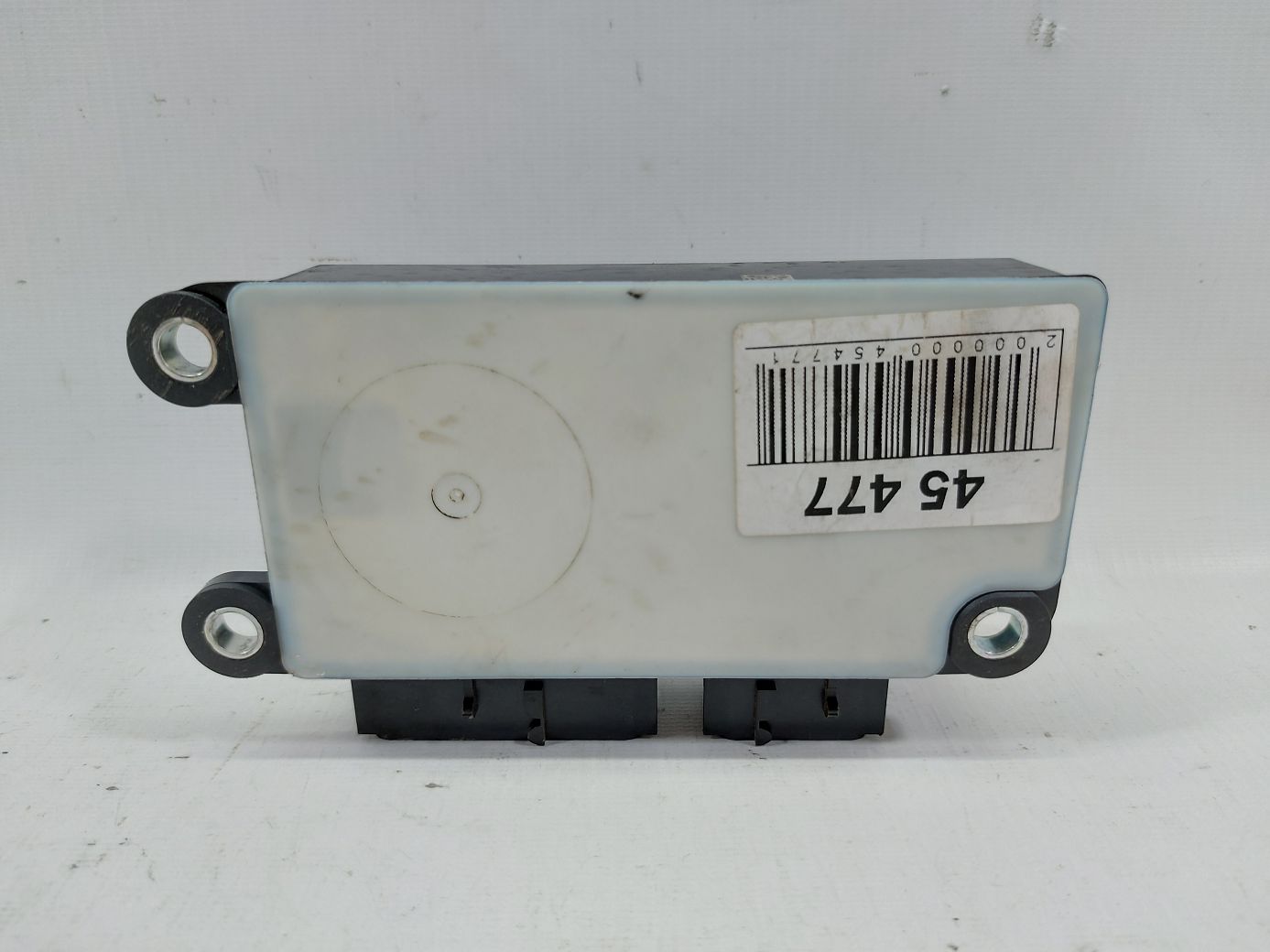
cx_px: 635
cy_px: 476
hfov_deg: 71.6
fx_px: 880
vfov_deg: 56.8
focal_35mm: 24
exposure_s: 1/50
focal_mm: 5.23
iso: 80
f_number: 1.8
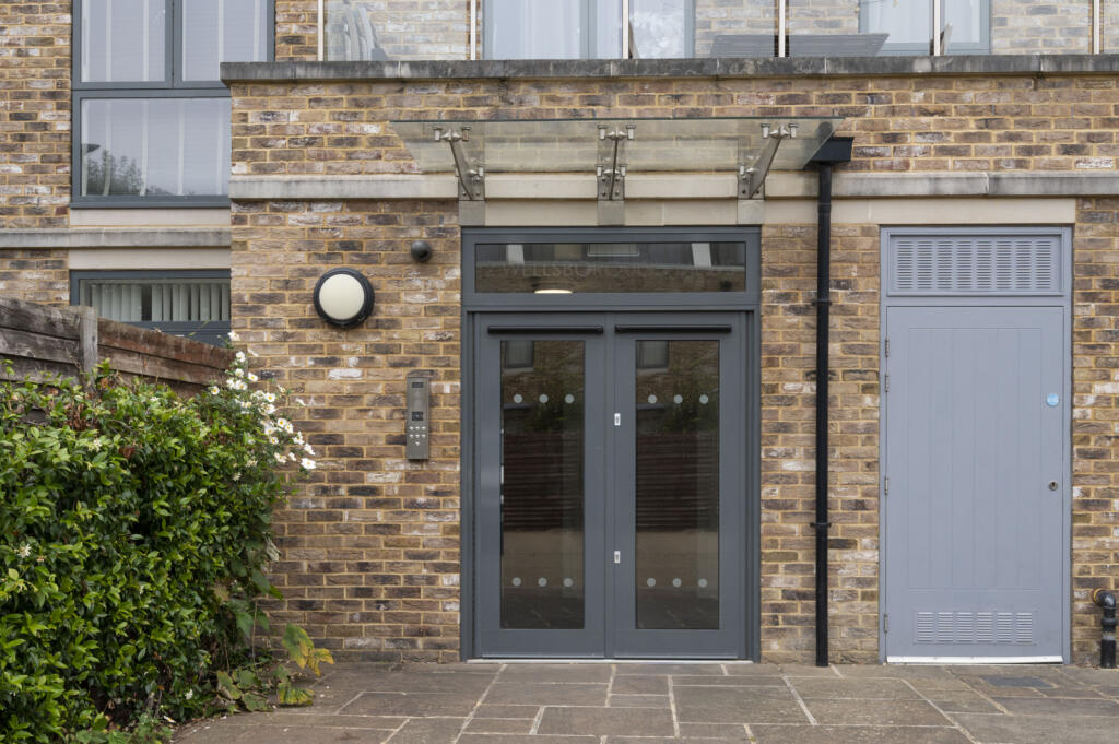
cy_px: 372
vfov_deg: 51.2
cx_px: 560
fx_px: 776
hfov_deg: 71.6
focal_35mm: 25
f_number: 8
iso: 200
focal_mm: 25
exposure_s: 1/160
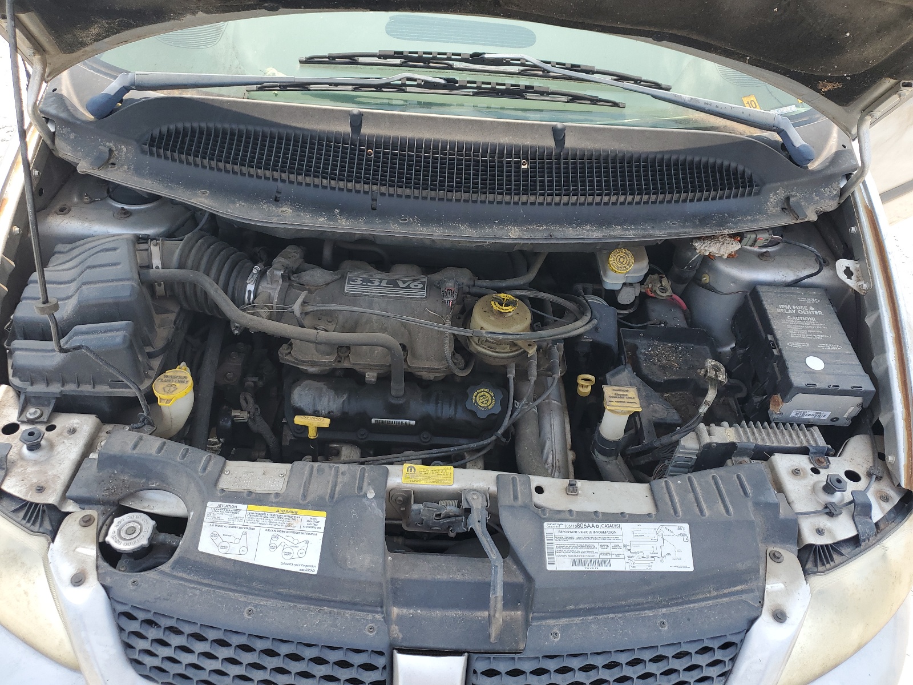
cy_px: 342
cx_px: 456
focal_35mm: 26
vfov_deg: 53.1
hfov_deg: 67.3
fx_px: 686
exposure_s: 1/556
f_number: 1.5
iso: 50
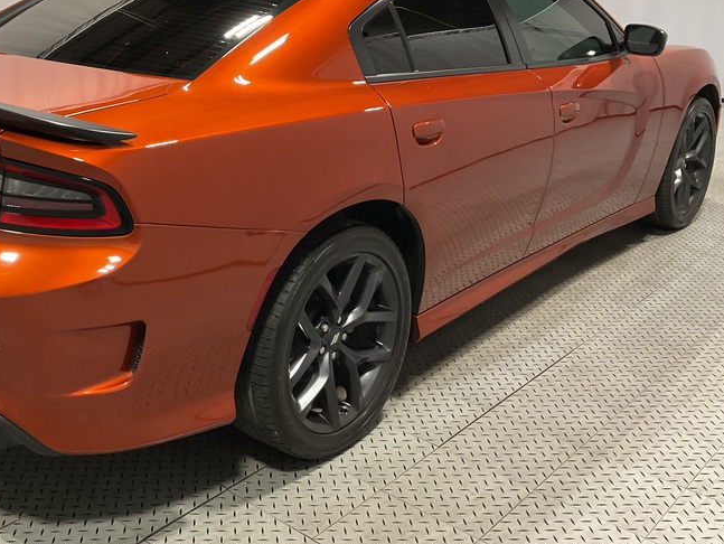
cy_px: 194
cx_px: 222
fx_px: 900
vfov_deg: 33.4
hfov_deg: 43.0
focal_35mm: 43
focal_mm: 3
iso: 100
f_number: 1.8
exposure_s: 1/60
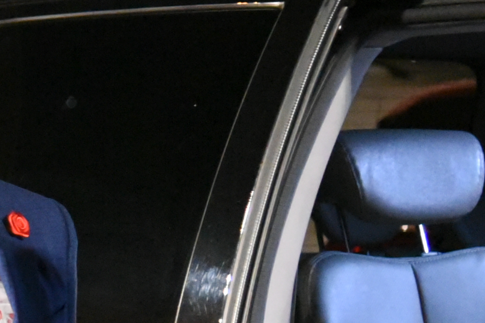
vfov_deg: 4.8
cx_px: -482
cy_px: 18
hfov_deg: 7.0
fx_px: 3825
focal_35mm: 284
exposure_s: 1/50
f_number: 4
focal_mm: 65
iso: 12800
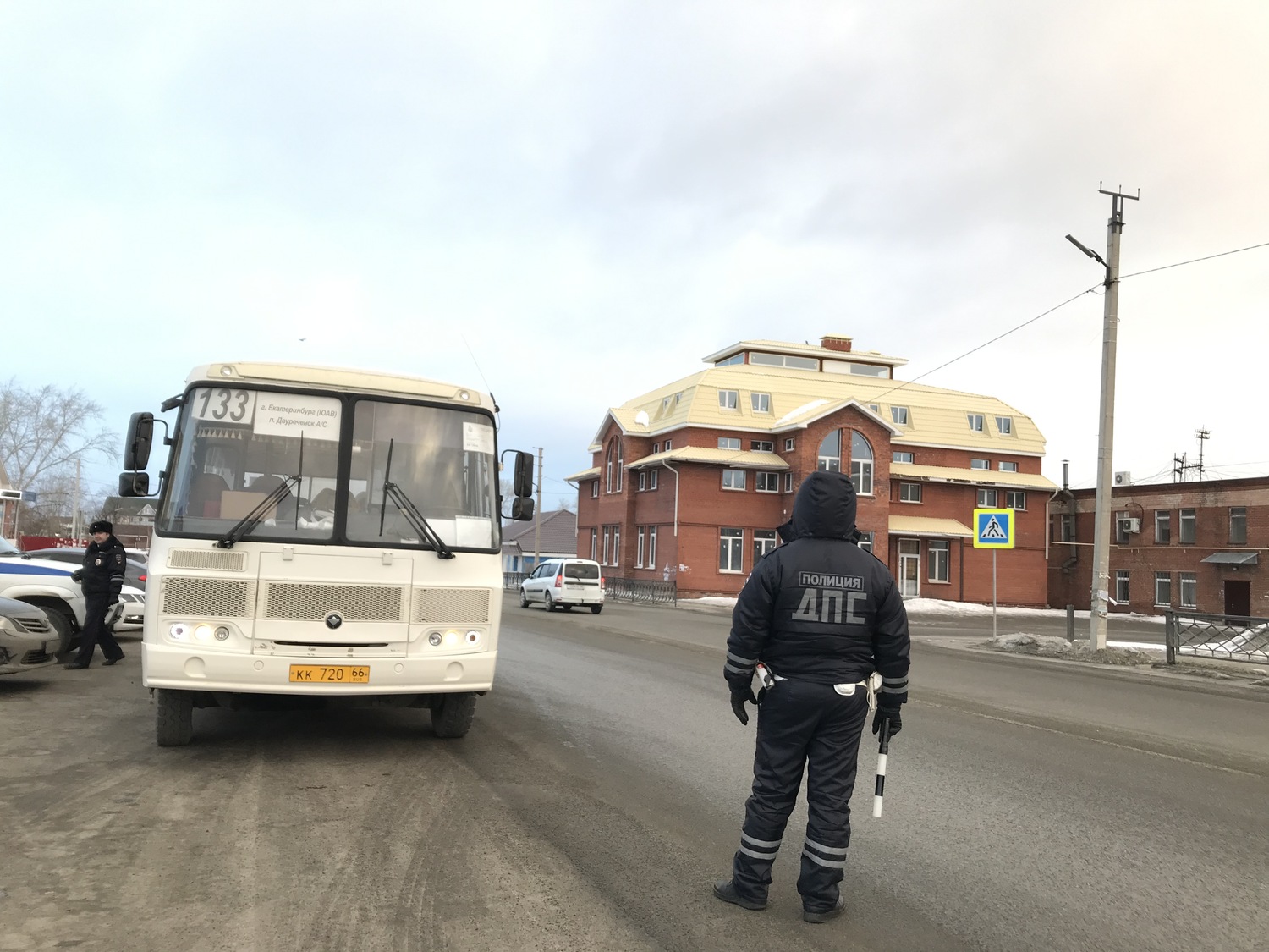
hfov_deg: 63.4
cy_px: 476
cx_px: 634
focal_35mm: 28
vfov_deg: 49.7
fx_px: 1026
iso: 25
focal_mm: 3.99
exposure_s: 1/100
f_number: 1.8
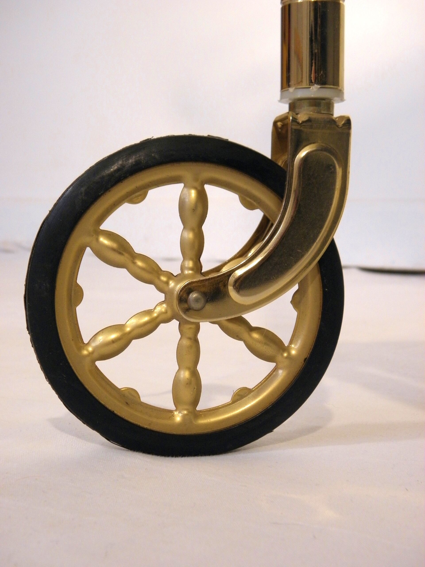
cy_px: 284
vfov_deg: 35.5
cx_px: 212
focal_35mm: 54
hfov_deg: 27.0
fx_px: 884
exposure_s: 1/15
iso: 200
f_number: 4.1
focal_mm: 9.7
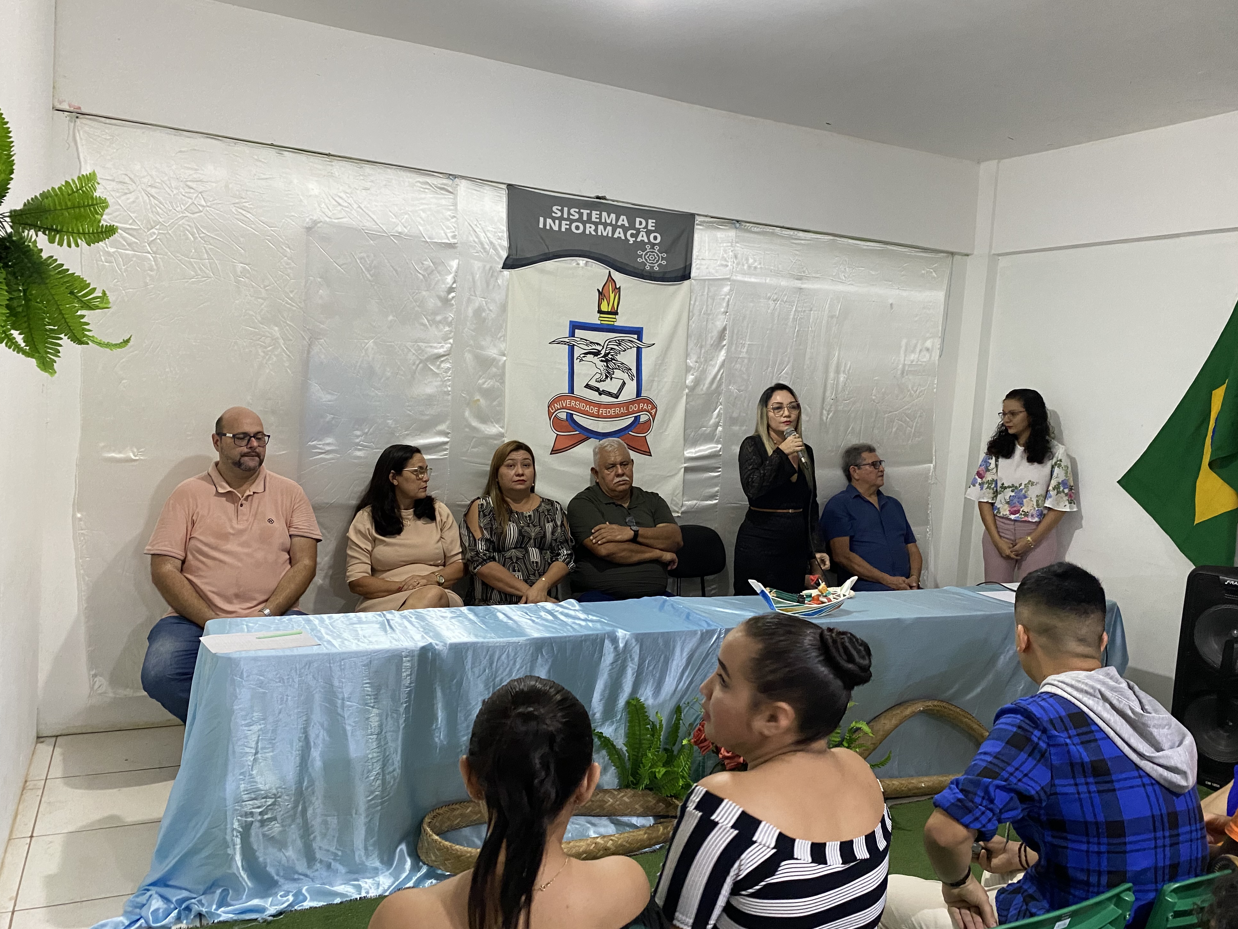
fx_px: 966
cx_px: 634
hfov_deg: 65.3
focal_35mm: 27
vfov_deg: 51.3
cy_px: 451
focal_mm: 4.25
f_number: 1.8
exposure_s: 1/60
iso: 320
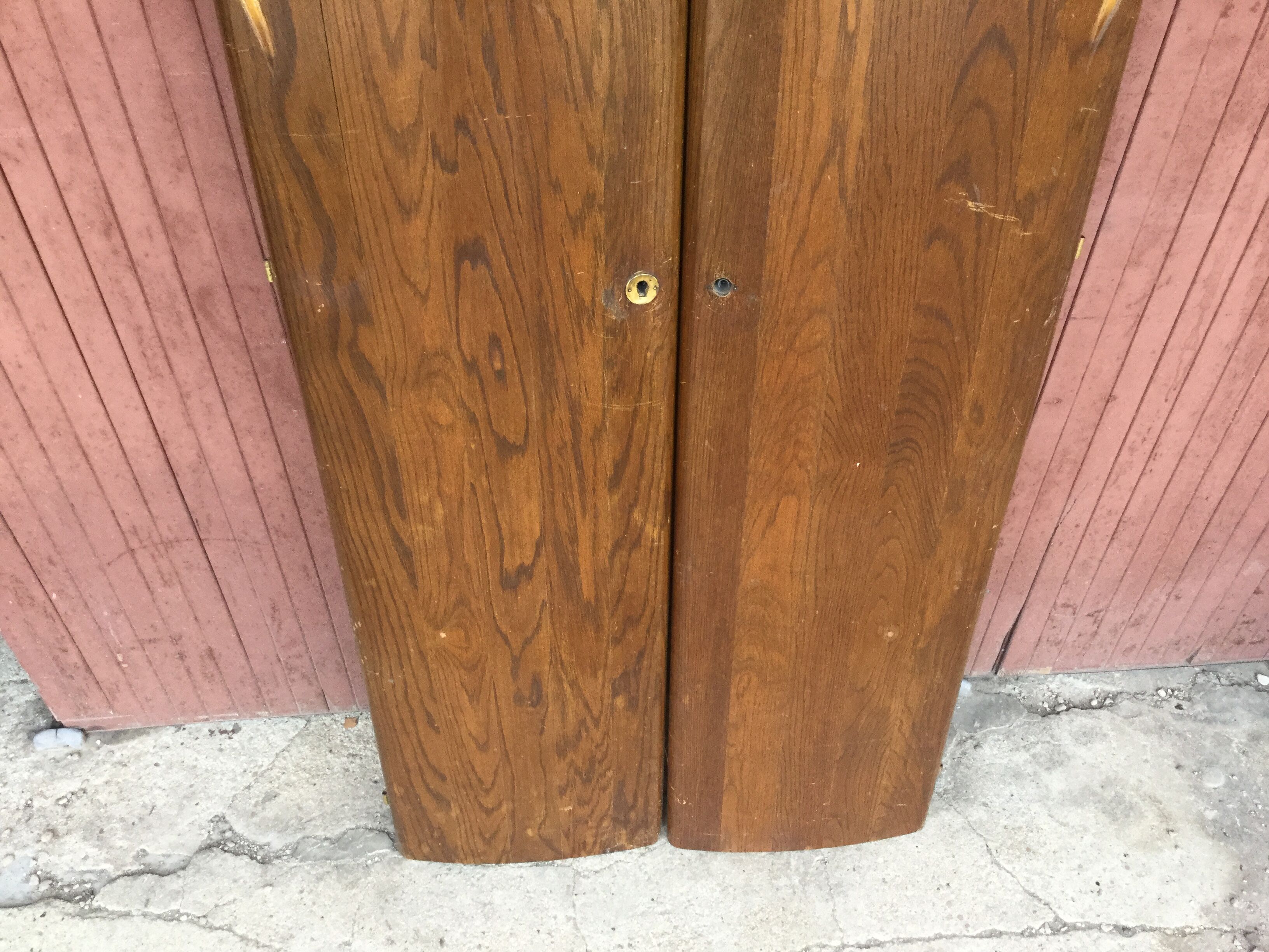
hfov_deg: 58.4
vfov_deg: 45.4
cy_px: 476
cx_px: 634
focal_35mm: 31
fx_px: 1136
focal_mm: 3.3
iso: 50
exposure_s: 1/33
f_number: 2.4
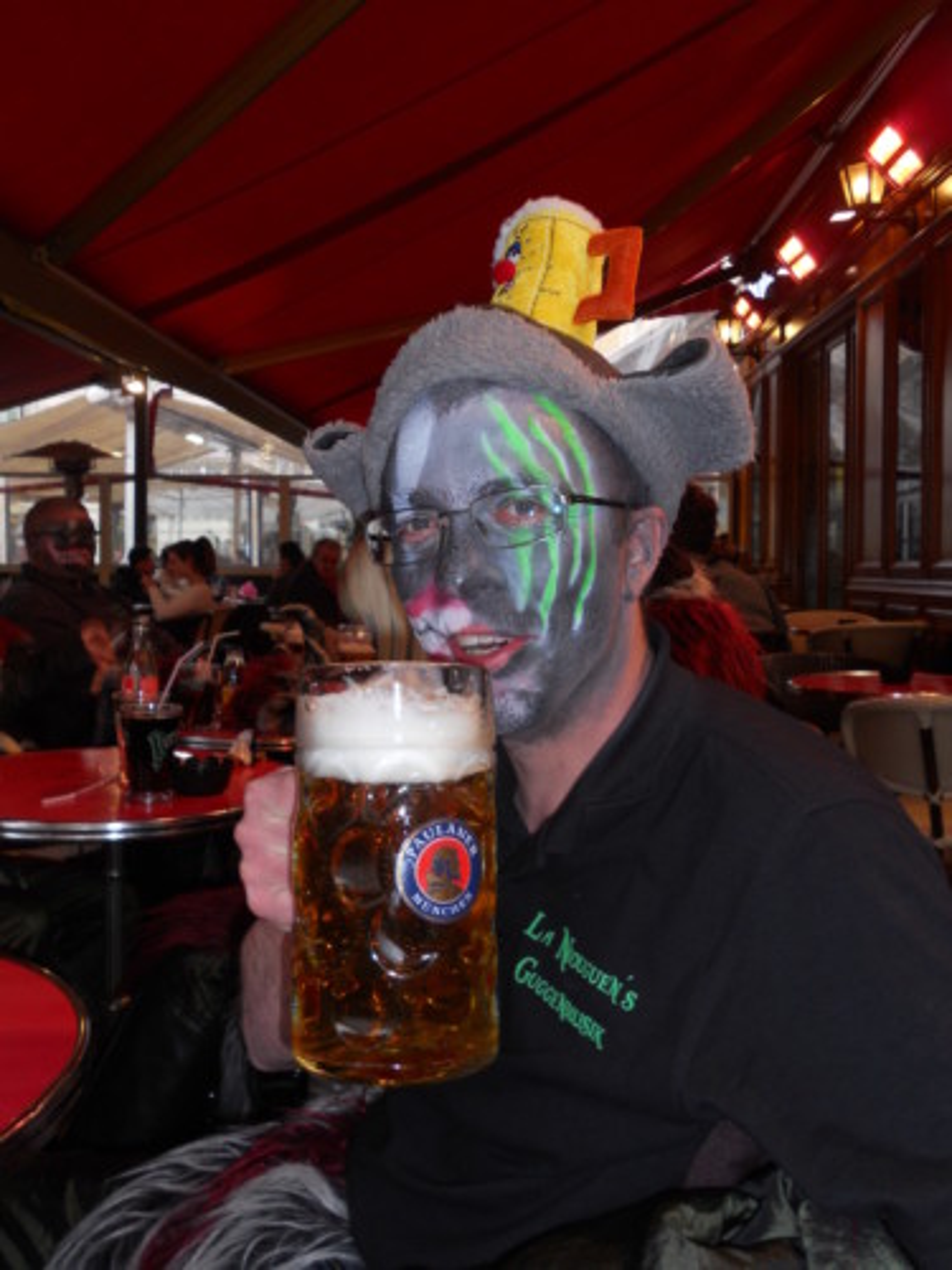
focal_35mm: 32
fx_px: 1173
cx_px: 476
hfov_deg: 44.2
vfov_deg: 56.8
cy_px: 635
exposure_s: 1/25
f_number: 3.5
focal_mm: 5.8
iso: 80
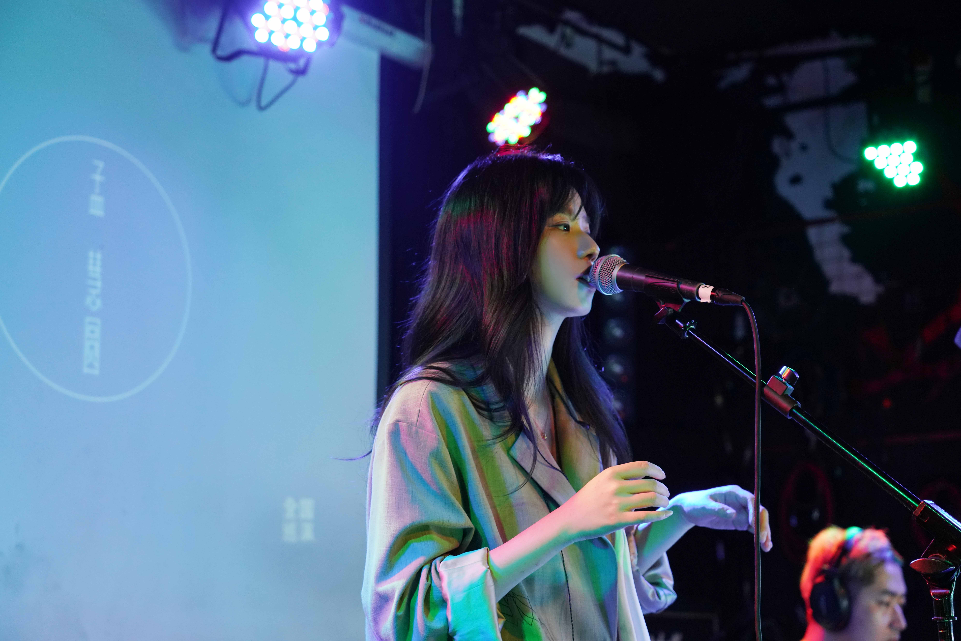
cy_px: 320
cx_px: 480
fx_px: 1602
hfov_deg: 33.4
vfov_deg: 22.6
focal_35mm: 60
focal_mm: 60
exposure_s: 1/160
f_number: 4
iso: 2500
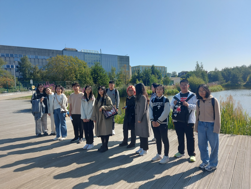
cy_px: 94
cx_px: 126
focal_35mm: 24
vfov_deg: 56.8
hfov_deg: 71.6
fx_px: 174
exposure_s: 1/998
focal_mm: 5.23
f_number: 1.8
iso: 32
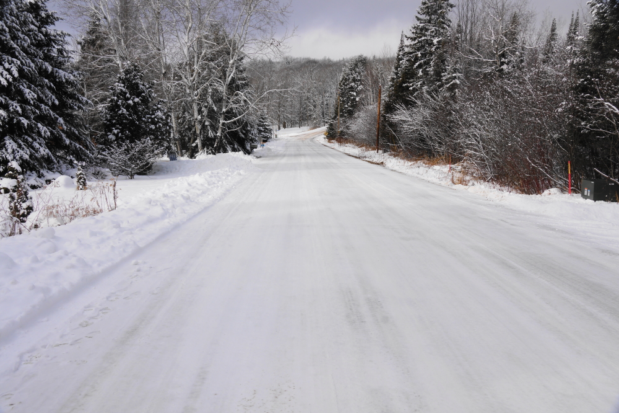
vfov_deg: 36.8
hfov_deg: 53.1
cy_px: 206
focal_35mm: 36
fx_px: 619
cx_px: 310
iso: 100
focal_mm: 24
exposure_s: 1/100
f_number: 11
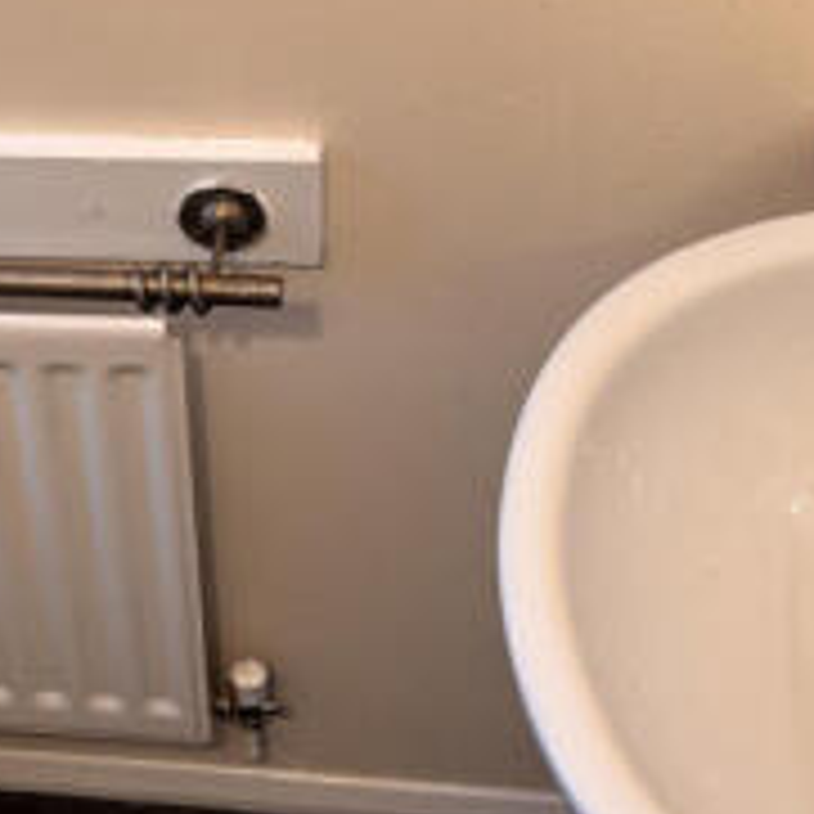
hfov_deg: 22.5
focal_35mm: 74
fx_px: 1969
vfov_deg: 23.3
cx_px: 16
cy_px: 344
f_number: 1.6
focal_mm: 5.96
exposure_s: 1/100
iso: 100
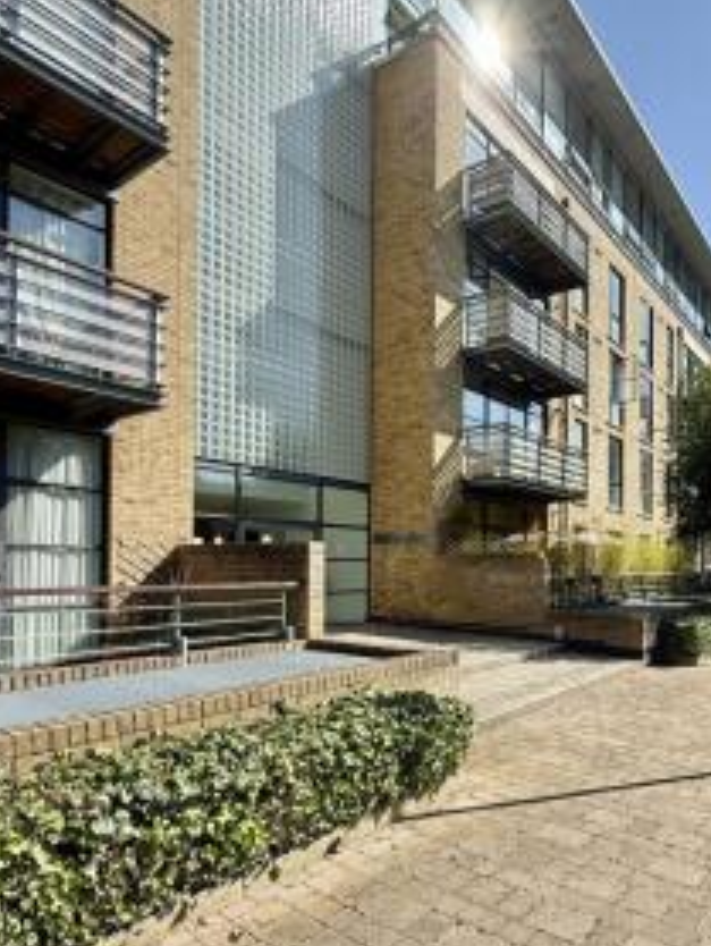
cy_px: 567
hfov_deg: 58.7
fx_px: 602
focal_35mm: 22
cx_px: 514
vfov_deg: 75.5
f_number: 2.2
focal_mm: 2.22
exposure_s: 1/1087
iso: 50
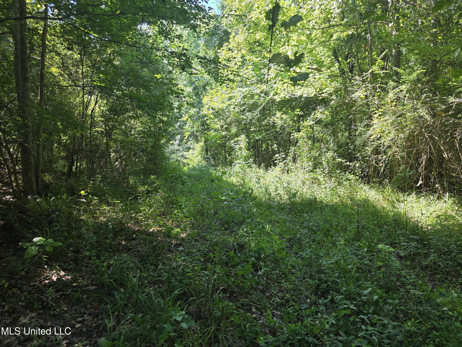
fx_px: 307
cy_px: 174
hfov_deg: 73.9
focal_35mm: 23
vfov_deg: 58.9
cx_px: 231
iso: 50
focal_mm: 6.3
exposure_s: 1/180
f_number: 1.7
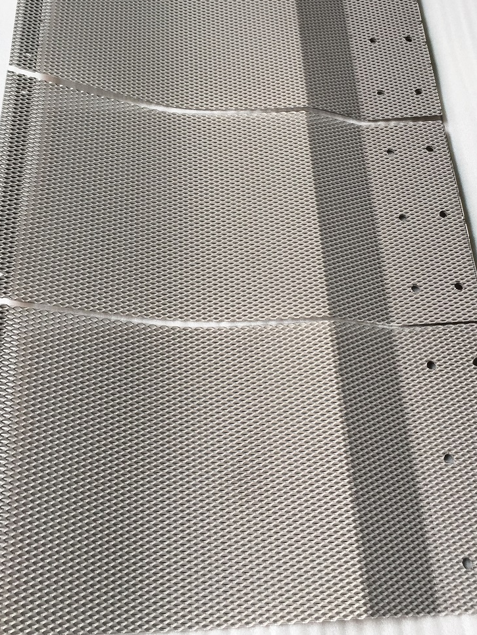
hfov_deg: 36.0
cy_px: 266
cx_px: 243
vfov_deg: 46.6
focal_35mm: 40
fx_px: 735
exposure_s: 1/100
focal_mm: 4.15
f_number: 2.2
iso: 50
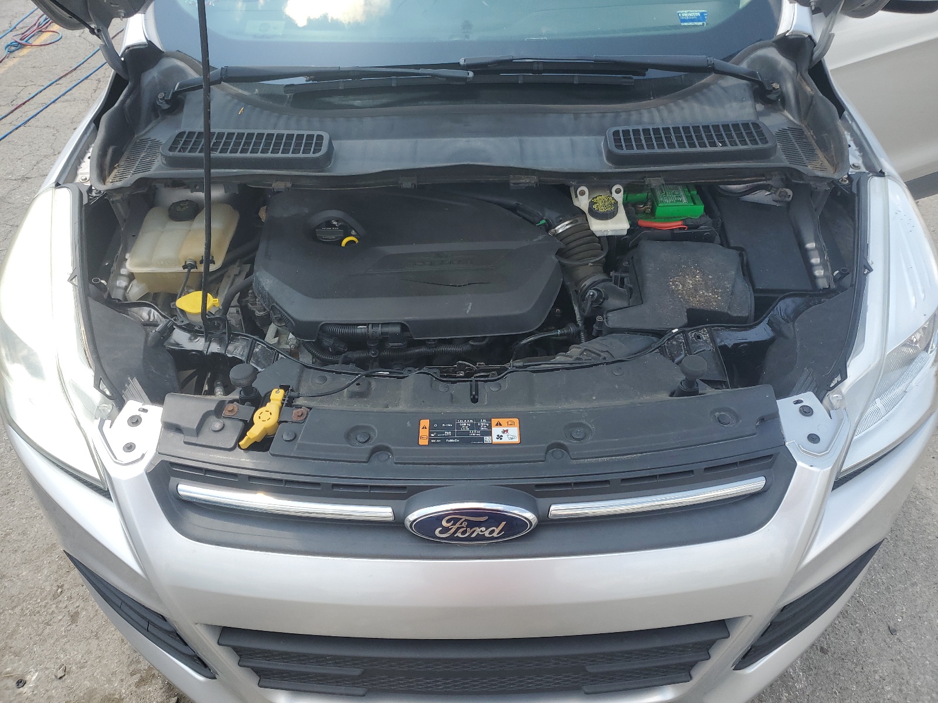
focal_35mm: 26
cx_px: 469
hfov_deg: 67.3
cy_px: 352
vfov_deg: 53.1
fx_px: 705
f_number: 1.5
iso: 50
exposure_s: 1/1429
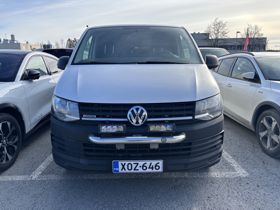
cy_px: 105
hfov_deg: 67.3
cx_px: 140
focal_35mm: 26
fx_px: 210
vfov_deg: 53.1
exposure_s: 1/1311
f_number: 1.6
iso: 50
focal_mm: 5.96
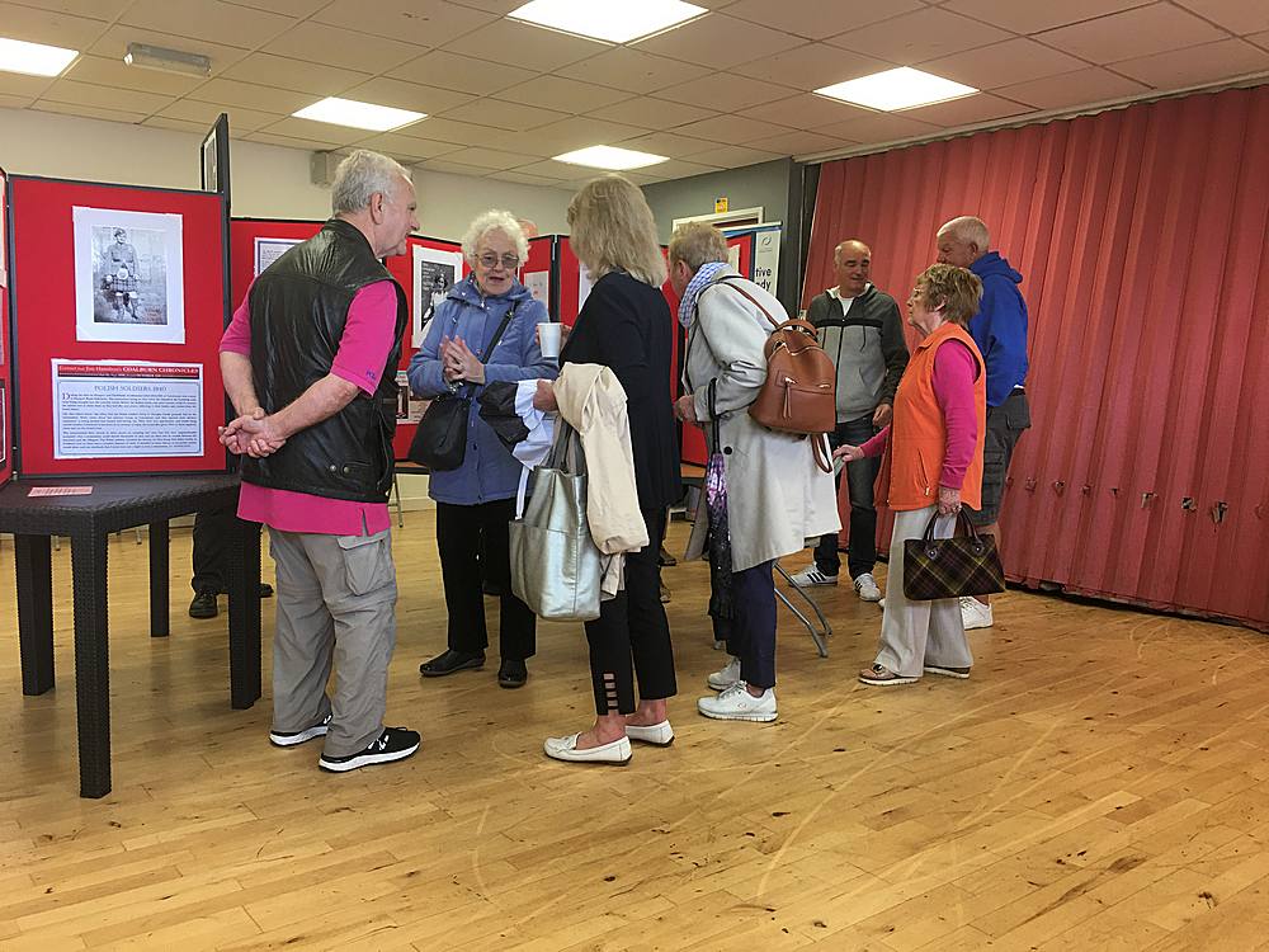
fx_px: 1063
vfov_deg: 48.2
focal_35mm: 29
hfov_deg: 61.7
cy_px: 476
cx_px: 634
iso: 50
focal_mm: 4.15
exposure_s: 1/33
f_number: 2.2
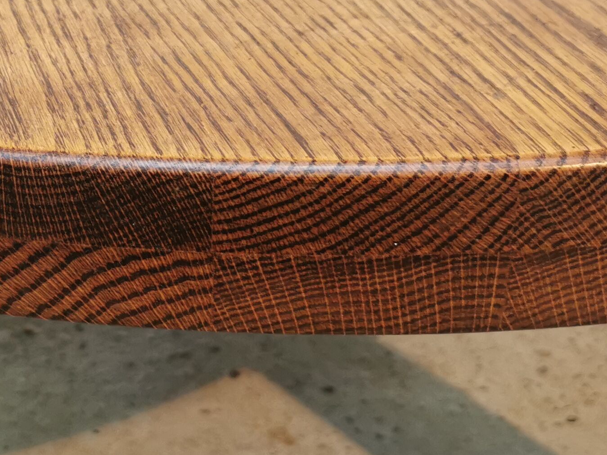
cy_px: 139
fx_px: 1280
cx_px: 50
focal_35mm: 73
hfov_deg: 25.8
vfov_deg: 20.1
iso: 250
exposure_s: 1/50
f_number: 1.8
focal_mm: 5.58
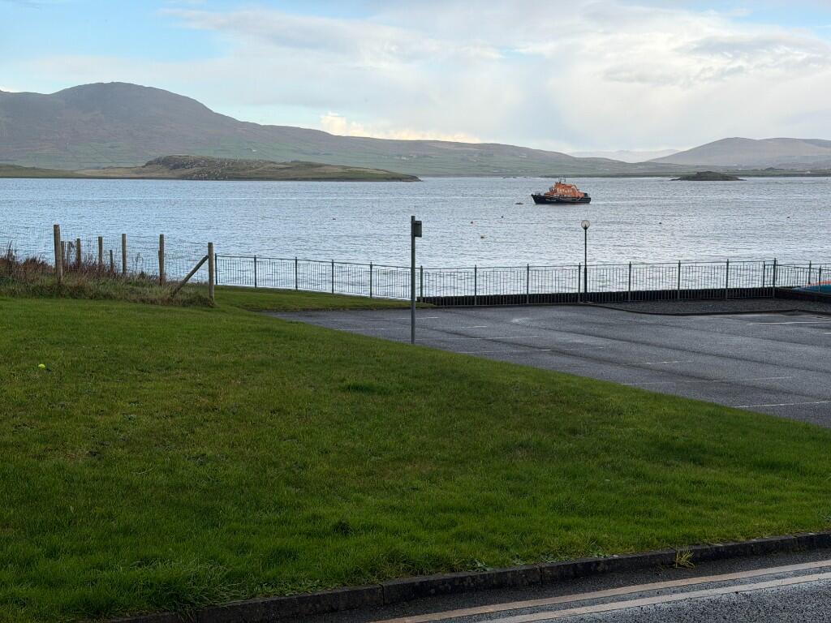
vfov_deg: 30.3
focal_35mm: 48
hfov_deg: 39.7
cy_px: 312
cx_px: 416
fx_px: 1152
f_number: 1.78
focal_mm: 6.76
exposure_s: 1/1608
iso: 80
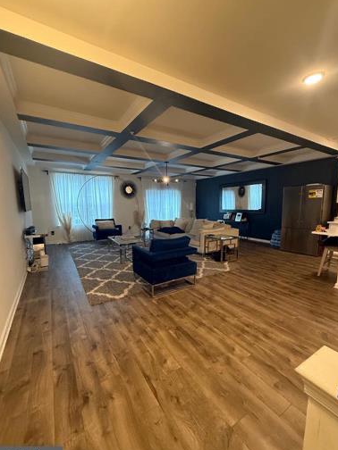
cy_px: 231
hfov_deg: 81.7
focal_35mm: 15
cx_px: 165
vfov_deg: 98.1
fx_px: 195
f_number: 2.2
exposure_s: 1/60
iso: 640
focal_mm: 2.22
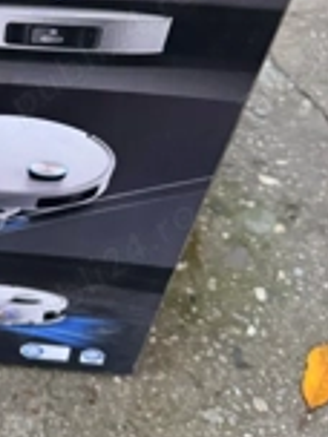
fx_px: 796
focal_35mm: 63
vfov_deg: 30.0
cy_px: 83
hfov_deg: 21.6
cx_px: -63
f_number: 1.78
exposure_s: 1/70
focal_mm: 6.76
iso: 200
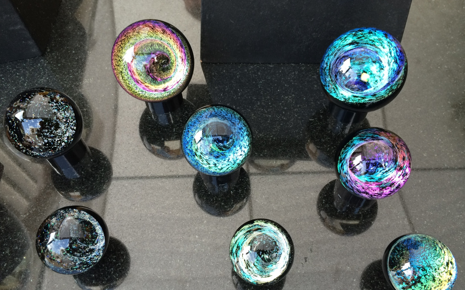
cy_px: 161
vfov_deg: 40.5
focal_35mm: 31
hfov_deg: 61.2
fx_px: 393
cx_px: 234
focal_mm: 4.15
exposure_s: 1/40
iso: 32
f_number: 2.2
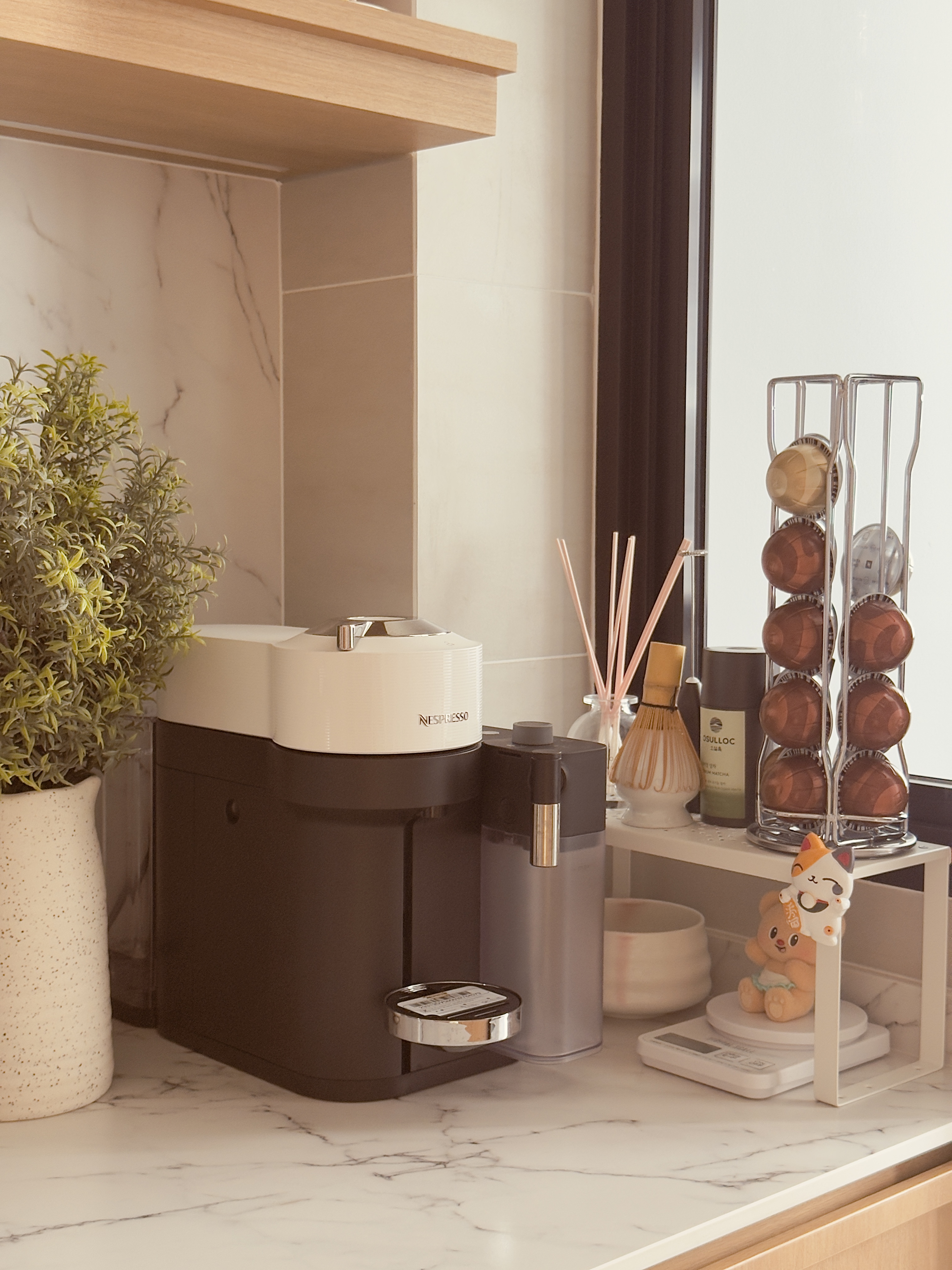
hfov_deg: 30.3
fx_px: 1760
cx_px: 476
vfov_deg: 39.7
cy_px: 635
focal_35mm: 48
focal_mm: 6.76
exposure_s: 1/40
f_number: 1.78
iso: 500
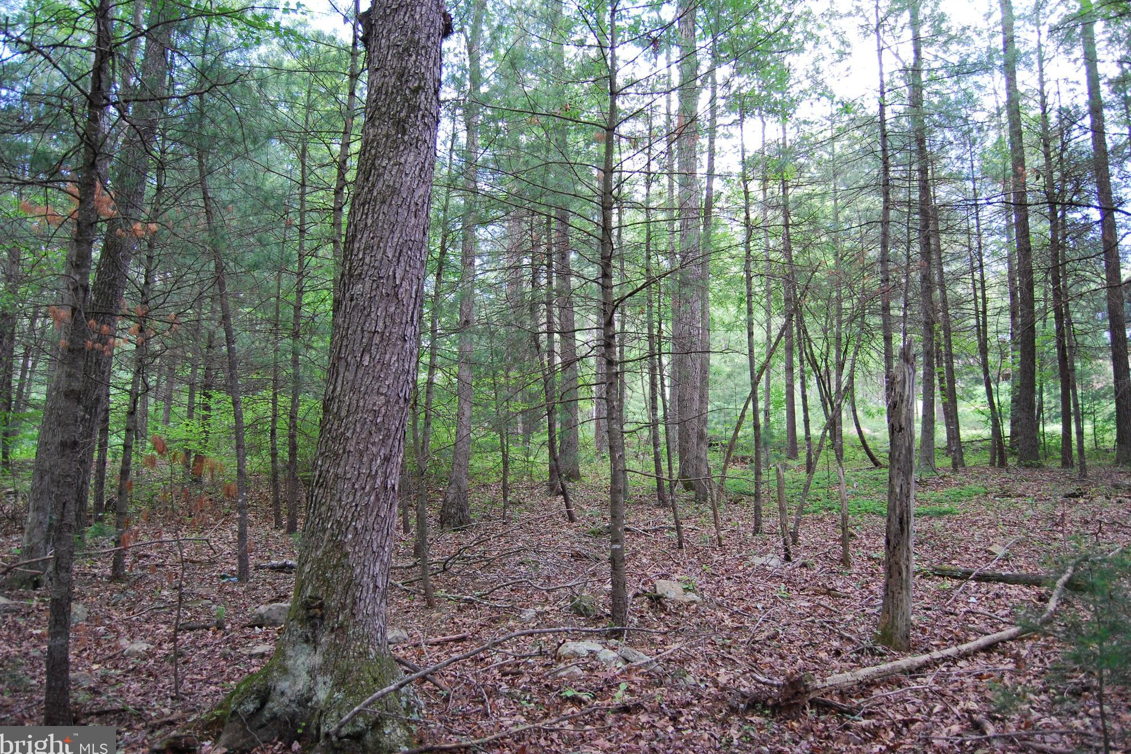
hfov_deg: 65.5
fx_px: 880
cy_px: 376
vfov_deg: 46.4
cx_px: 575
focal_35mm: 28
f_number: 3.5
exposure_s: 1/50
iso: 400
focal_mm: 18
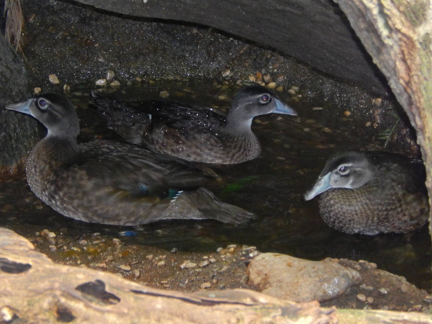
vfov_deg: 5.3
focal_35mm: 282
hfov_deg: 7.0
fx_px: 3519
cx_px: 216
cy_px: 162
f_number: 5.7
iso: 1600
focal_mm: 50.1
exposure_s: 1/30
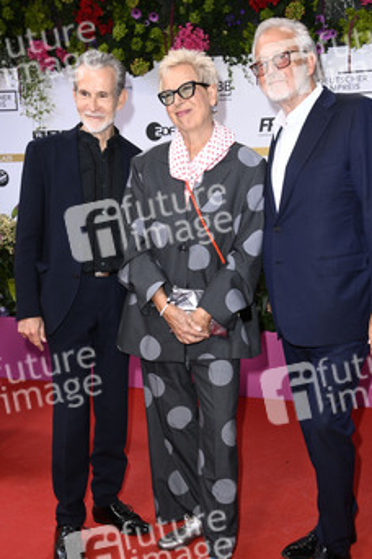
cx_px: 196
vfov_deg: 35.6
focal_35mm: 56
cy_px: 305
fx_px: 870
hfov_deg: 24.1
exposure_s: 1/250
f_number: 5.6
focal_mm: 48
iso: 500
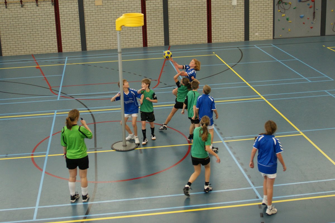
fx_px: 391
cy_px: 112
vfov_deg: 31.8
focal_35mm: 42
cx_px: 168
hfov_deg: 46.4
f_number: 2.8
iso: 400
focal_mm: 28
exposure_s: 1/200
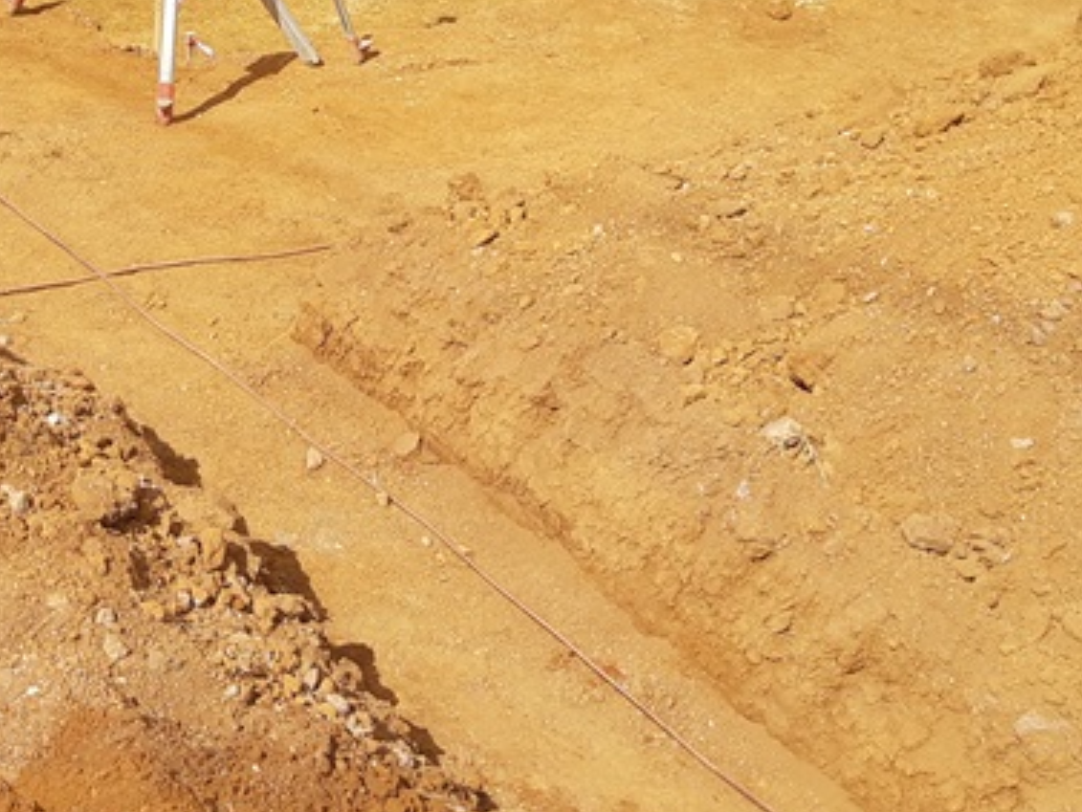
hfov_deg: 27.1
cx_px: 95
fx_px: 2157
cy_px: 92
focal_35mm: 69
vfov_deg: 20.9
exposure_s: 1/2427
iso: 40
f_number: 1.7
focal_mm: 3.93
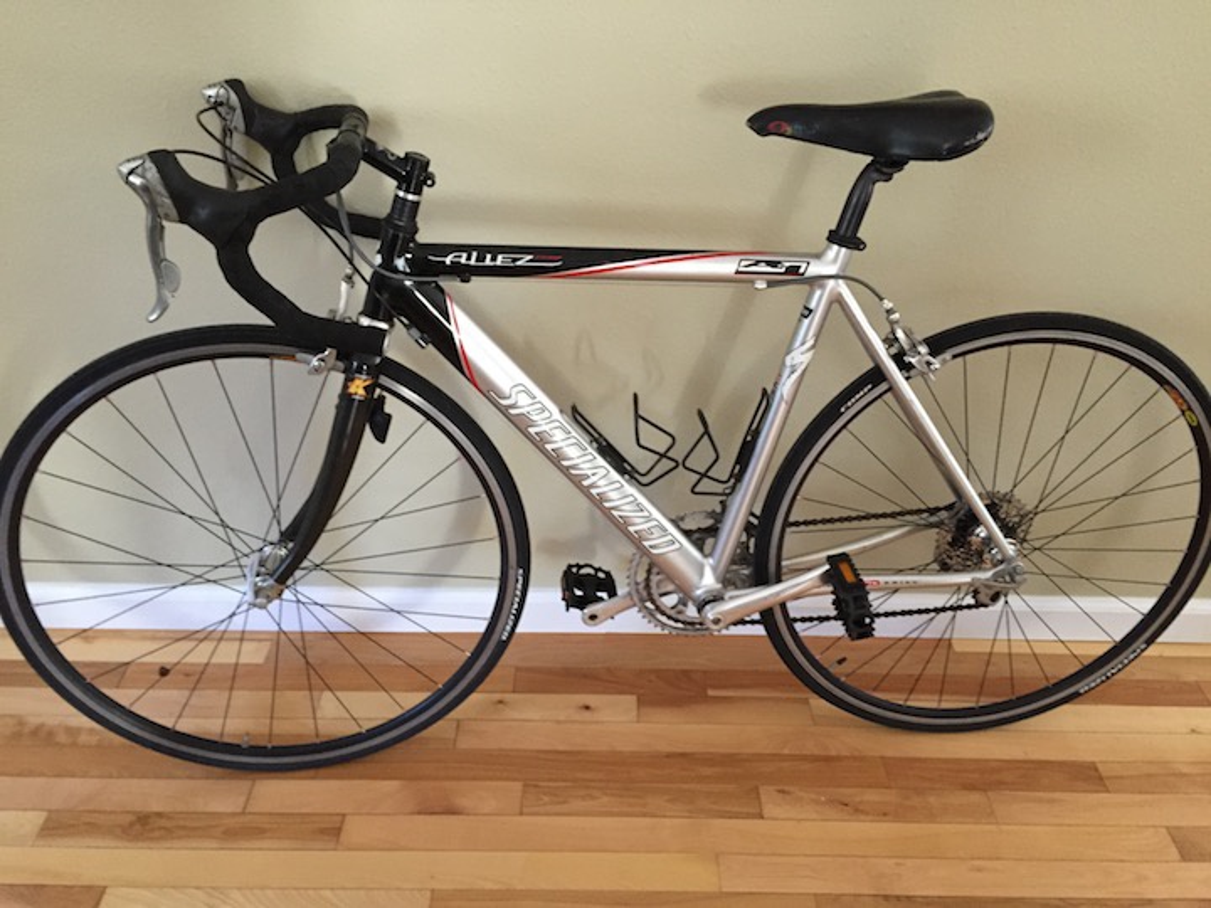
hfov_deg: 61.7
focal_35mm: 29
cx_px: 606
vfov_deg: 48.2
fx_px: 1015
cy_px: 454
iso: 250
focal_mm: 4.15
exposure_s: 1/17
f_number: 2.2
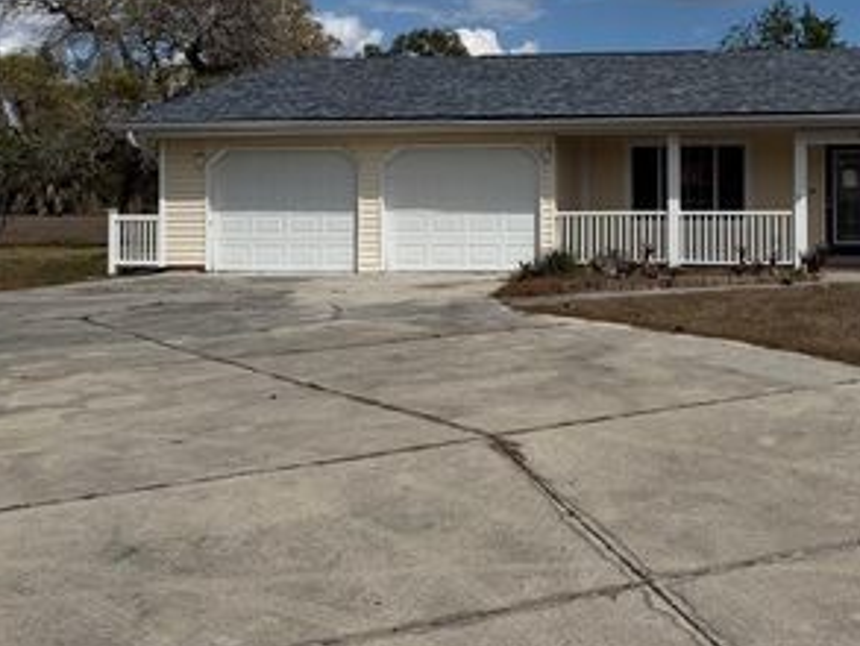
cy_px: 184
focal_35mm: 41
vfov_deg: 34.6
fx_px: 1019
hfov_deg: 43.3
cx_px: 704
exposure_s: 1/9091
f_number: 1.78
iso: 80
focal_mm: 6.76
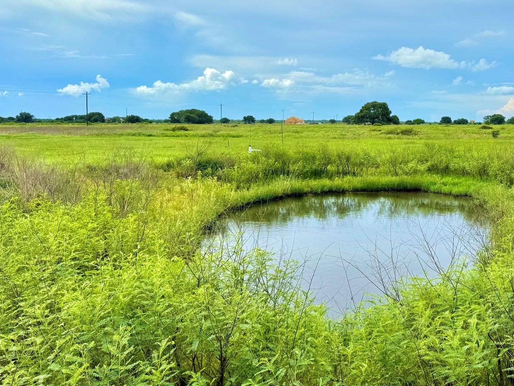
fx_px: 594
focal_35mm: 40
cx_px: 367
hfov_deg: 45.6
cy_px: 158
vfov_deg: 35.9
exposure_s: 1/6410
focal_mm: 6.76
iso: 80
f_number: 1.78
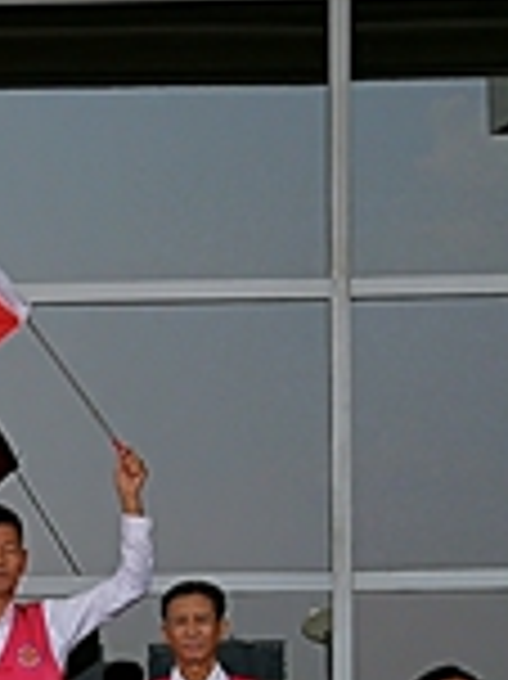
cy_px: 833
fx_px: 2332
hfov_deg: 12.2
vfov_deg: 15.9
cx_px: -81
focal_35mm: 119
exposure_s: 1/950
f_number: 2.2
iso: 50
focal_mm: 3.95
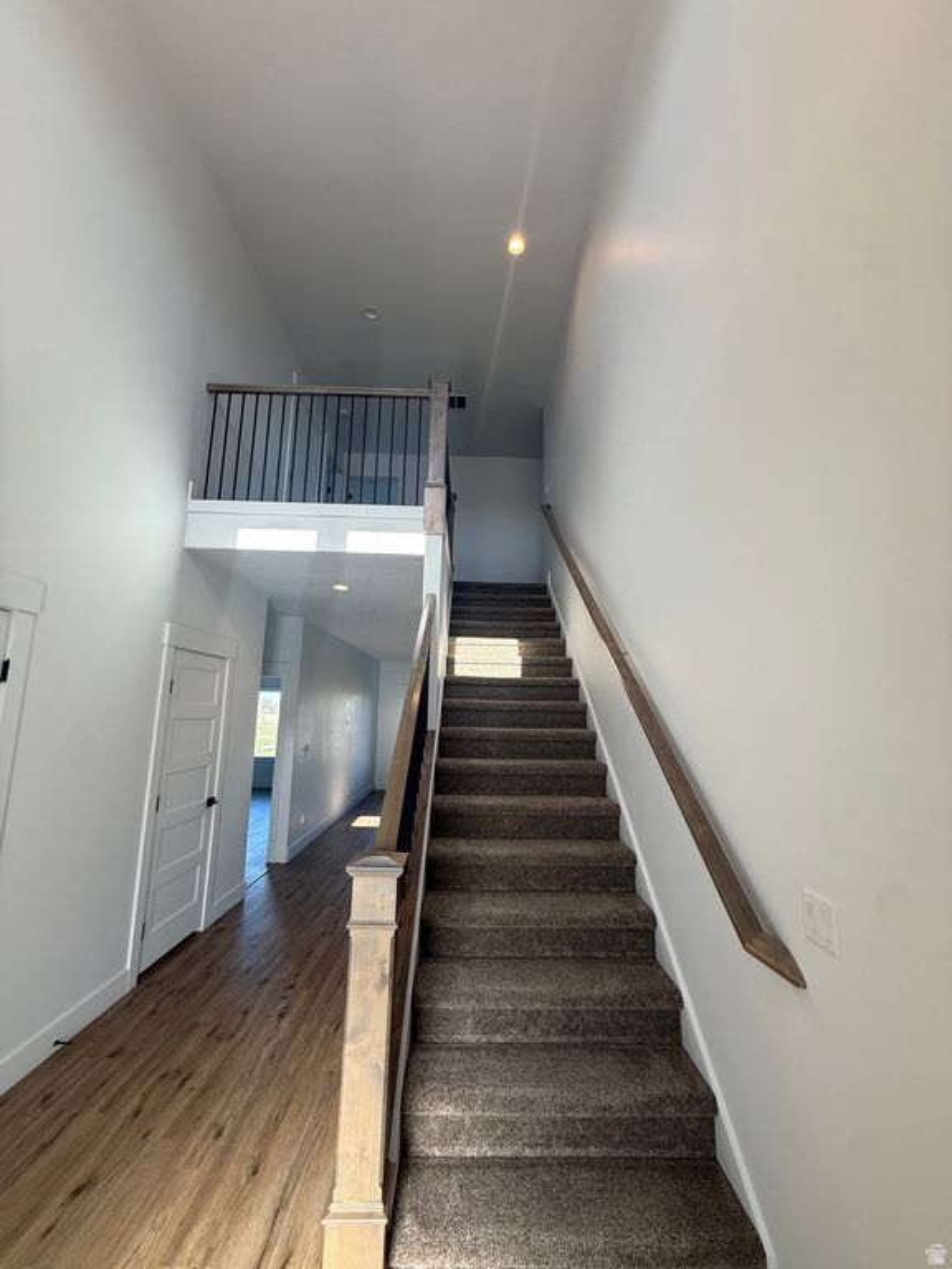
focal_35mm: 14
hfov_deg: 85.7
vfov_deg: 102.1
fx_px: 513
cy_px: 634
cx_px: 476
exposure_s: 1/120
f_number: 2.2
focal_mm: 2.22
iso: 64
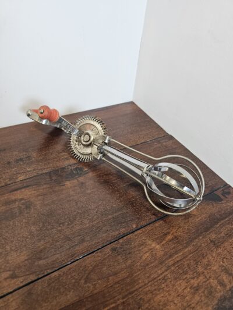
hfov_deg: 58.9
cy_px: 155
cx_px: 116
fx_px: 206
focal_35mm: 23
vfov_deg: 73.9
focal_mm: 6.3
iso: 250
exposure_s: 1/120
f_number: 1.7
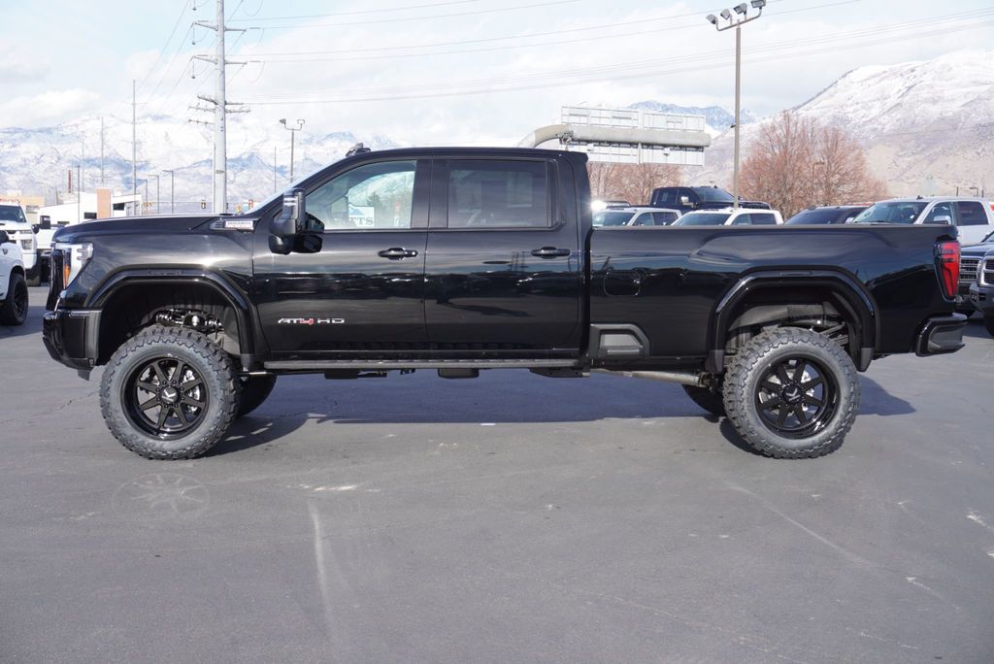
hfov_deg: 44.9
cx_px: 497
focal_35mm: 44
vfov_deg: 30.9
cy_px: 332
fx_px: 1202
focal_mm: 29
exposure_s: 1/160
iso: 100
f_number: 7.1
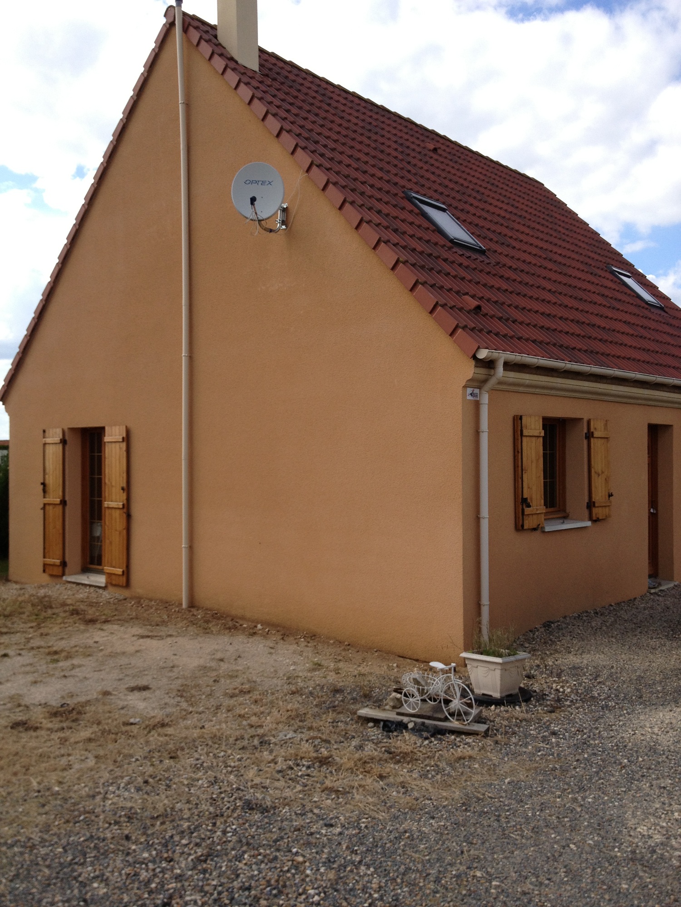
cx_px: 340
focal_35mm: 35
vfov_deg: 52.6
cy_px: 454
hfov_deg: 40.7
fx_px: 918
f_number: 2.4
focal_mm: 4.28
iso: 50
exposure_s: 1/1062
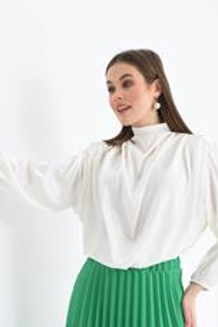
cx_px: 143
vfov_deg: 16.5
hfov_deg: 11.4
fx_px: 1090
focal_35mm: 120
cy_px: 363
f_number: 7.1
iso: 250
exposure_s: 1/125
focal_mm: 48
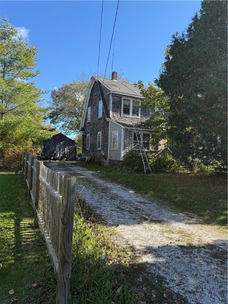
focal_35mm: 24
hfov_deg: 56.8
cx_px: 114
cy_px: 152
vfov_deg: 71.6
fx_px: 211
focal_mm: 6.76
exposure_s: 1/1812
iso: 80
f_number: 1.78
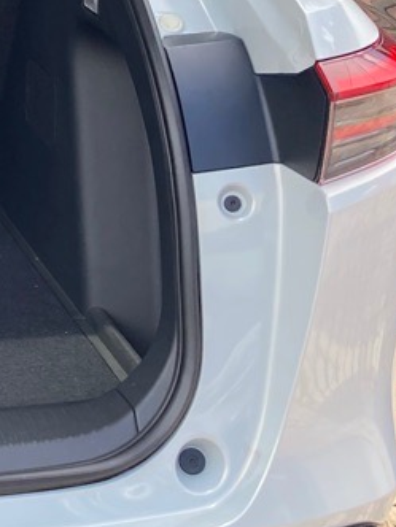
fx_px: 1647
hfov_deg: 12.4
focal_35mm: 108
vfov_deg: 18.1
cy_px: 125
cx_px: -344
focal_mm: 3.99
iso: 20
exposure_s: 1/340
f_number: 1.8
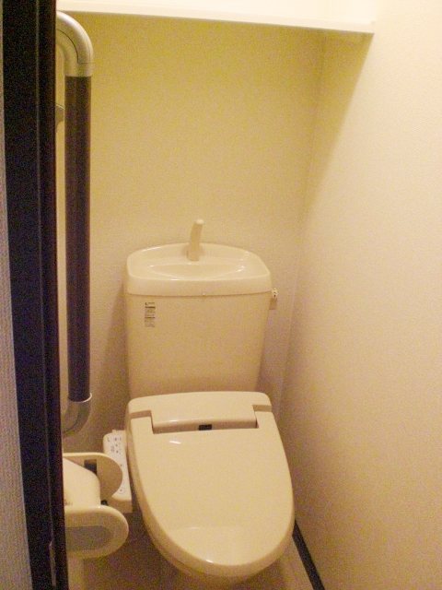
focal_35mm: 38
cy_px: 295
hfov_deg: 37.7
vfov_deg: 49.0
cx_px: 221
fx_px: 647
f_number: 3.1
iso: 800
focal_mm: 6.3
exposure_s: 1/80
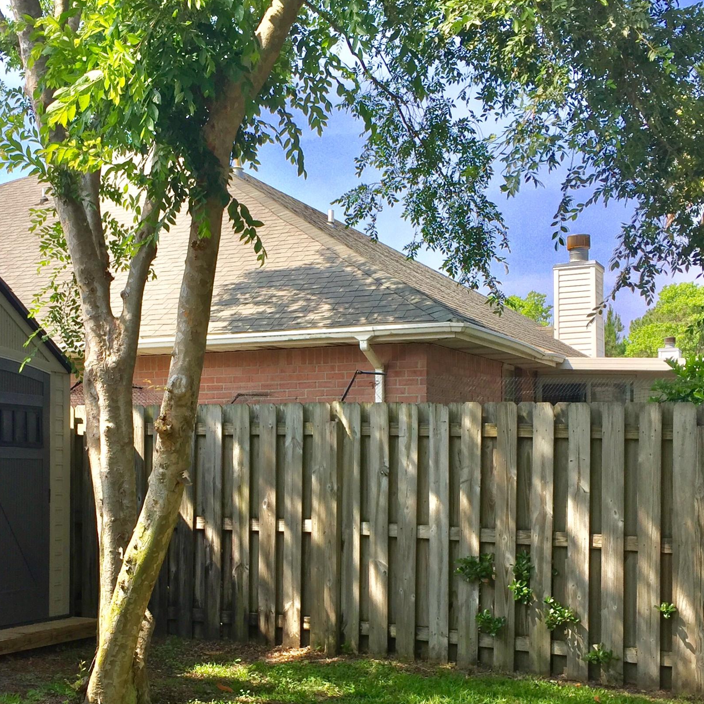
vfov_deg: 34.9
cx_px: 268
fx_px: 1104
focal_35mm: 48
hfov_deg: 35.2
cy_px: 481
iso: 32
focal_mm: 4.15
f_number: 2.2
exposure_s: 1/807
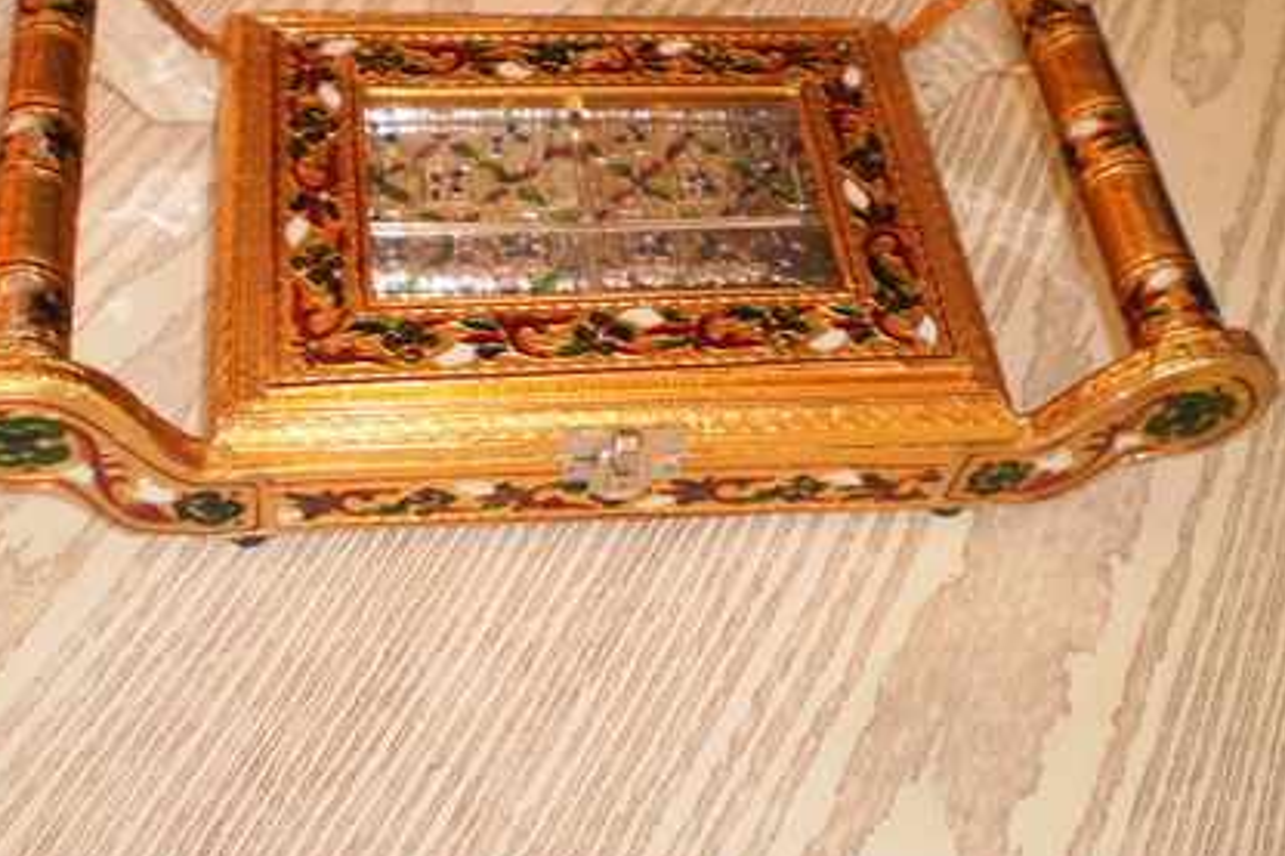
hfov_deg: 43.6
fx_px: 1606
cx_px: 584
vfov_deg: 29.7
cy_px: 292
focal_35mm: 45
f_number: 3.1
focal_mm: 6.3
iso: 125
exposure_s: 1/30
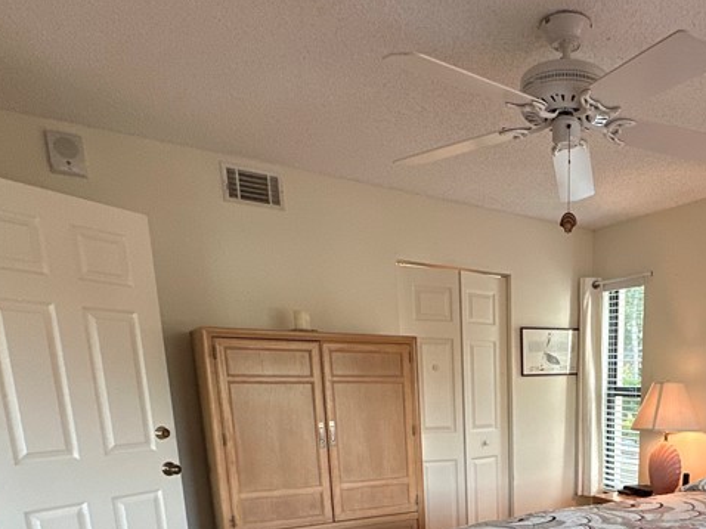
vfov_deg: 41.4
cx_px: 572
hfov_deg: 55.5
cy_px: 514
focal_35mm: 30
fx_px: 612
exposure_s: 1/120
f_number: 2.2
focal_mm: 2.22
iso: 160
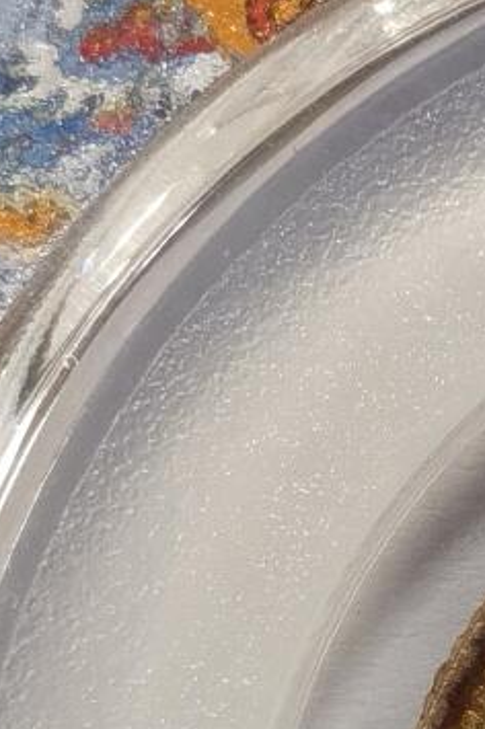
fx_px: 5770
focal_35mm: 285
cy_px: 398
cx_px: 894
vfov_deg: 7.2
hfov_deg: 4.8
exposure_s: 1/100
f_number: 16
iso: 100
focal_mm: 5.56
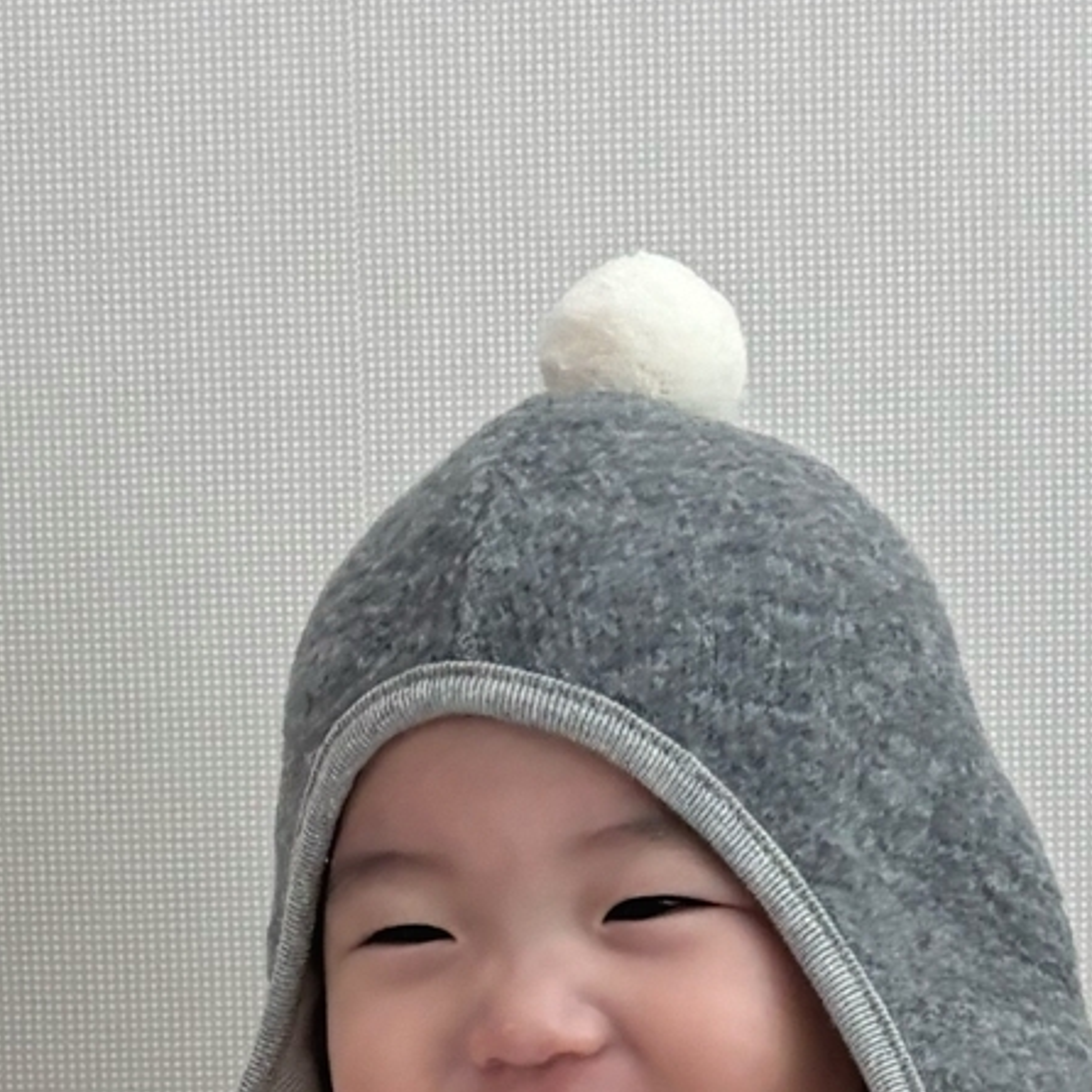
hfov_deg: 16.9
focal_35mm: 103
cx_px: 556
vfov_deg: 15.9
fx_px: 3676
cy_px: 1464
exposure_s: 1/60
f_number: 1.6
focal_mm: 5.96
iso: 320
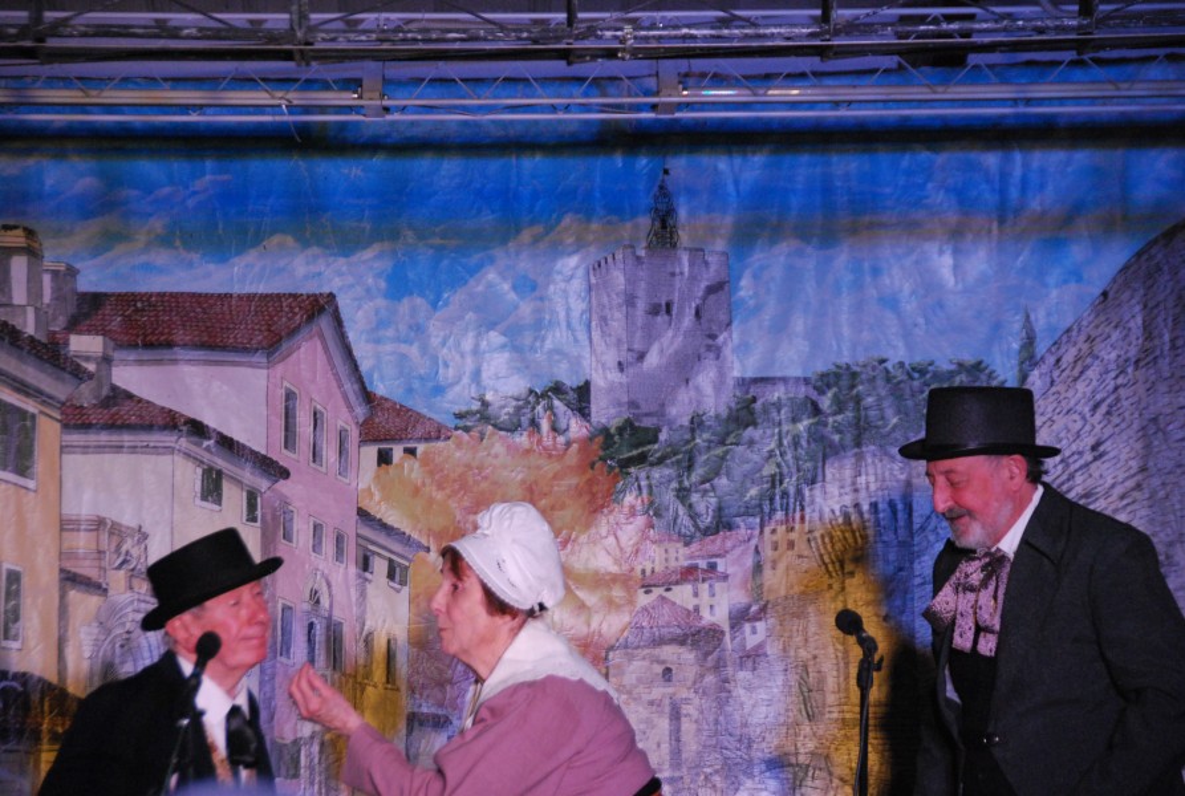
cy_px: 398
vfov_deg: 9.7
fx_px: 4702
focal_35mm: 142
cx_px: 592
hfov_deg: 14.4
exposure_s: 1/100
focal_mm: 95
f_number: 5.3
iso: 1600
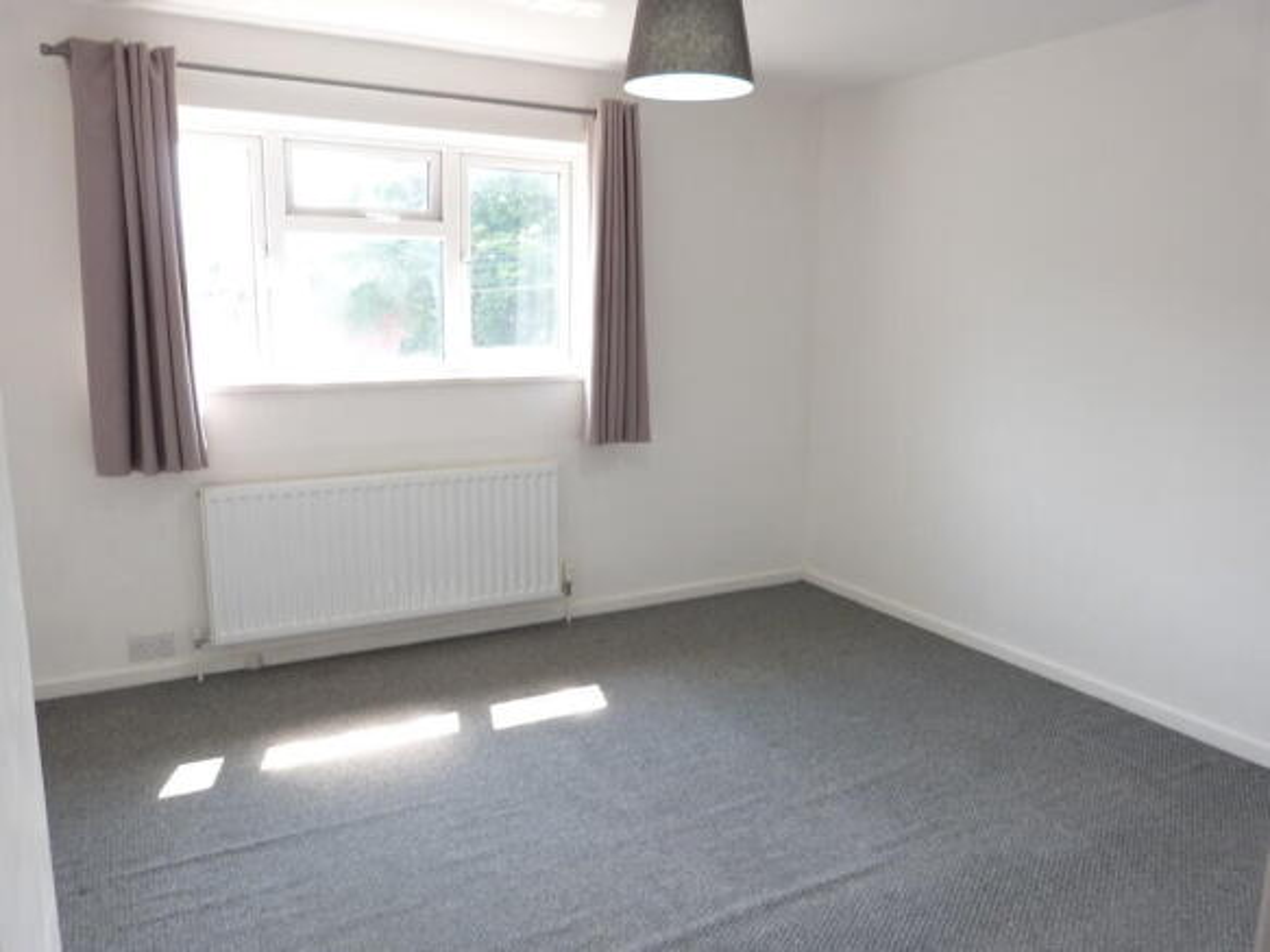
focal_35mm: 25
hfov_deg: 69.4
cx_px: 635
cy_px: 476
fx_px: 917
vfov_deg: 54.9
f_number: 2.8
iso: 100
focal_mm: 4.5
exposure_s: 1/60
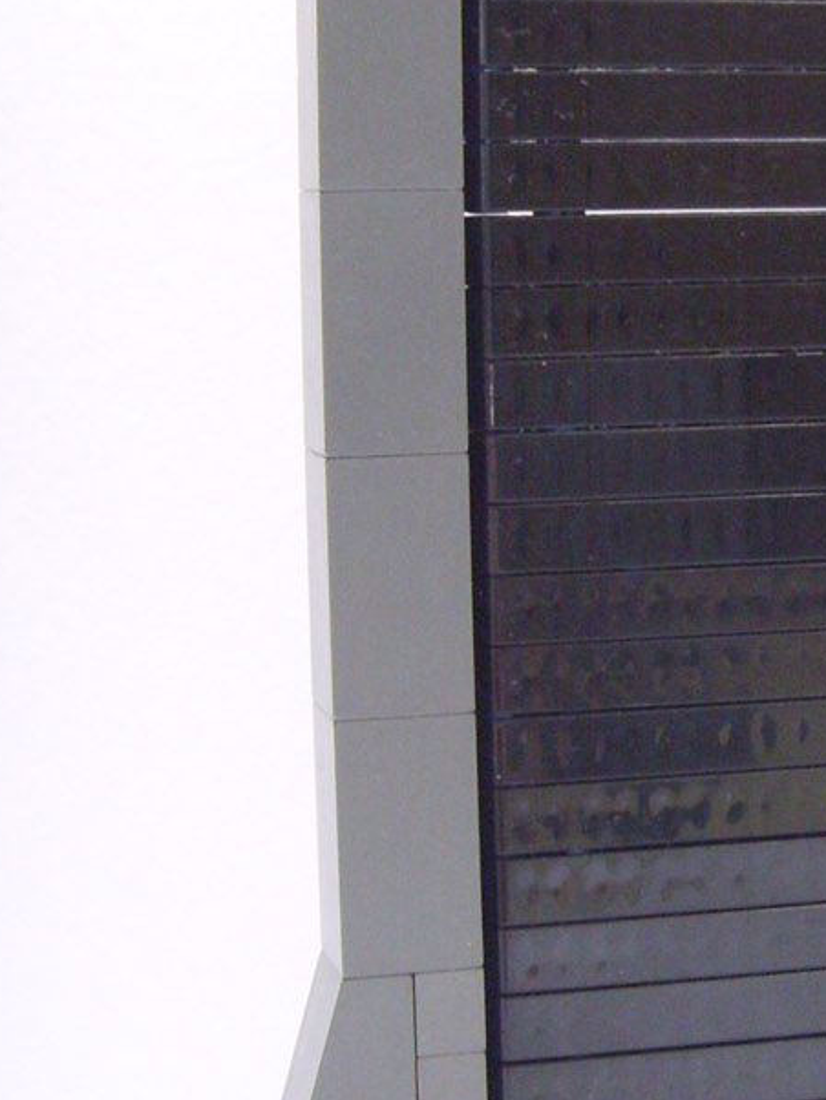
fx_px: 2671
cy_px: 460
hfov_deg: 16.7
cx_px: 1032
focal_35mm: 84
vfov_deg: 23.3
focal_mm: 6.3
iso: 300
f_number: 3.5
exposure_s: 1/15
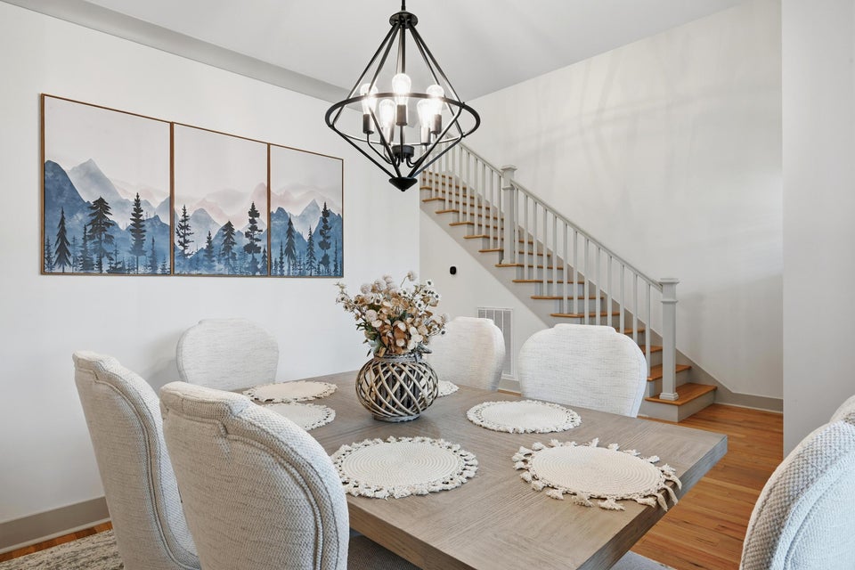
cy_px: 285
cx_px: 428
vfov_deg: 61.9
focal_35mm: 20
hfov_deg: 84.0
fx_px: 475
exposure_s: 1/13
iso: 100
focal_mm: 20
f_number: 11
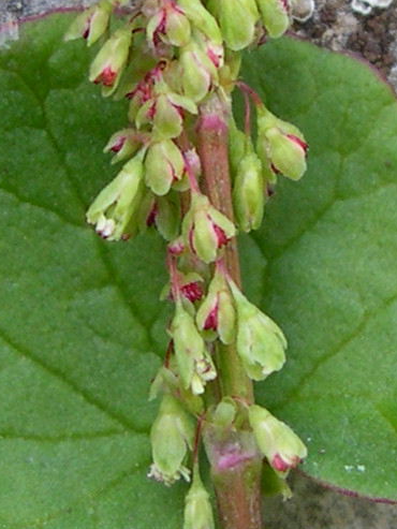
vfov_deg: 15.0
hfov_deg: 11.1
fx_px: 2002
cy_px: 207
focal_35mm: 131
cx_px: 469
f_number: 2.8
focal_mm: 8
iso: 100
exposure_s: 1/106
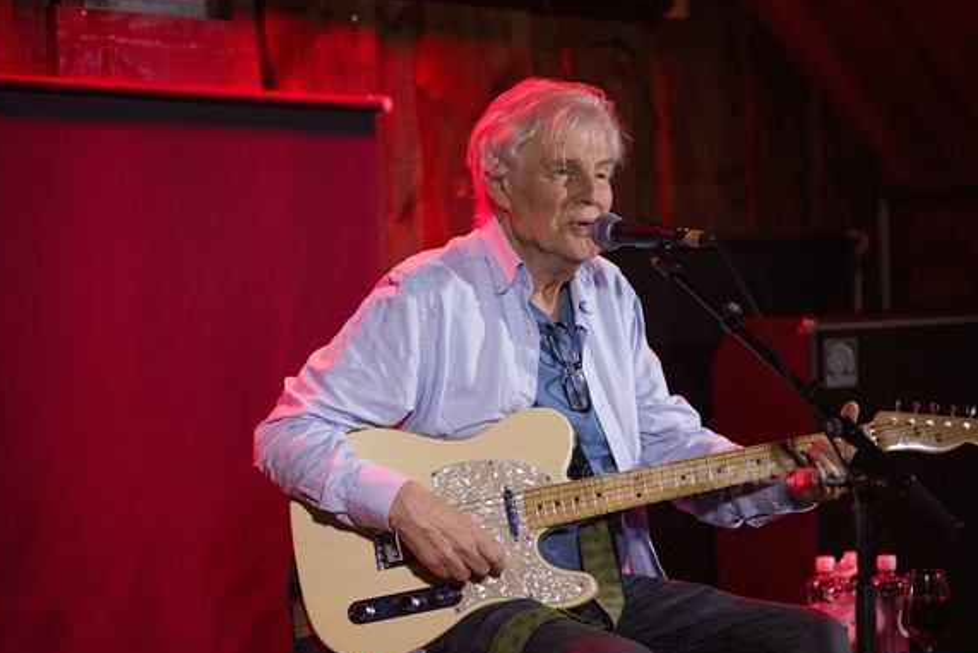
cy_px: 350
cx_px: 594
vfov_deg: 21.6
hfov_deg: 31.8
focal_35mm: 63
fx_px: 1712
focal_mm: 50
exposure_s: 1/200
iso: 1250
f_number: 1.8
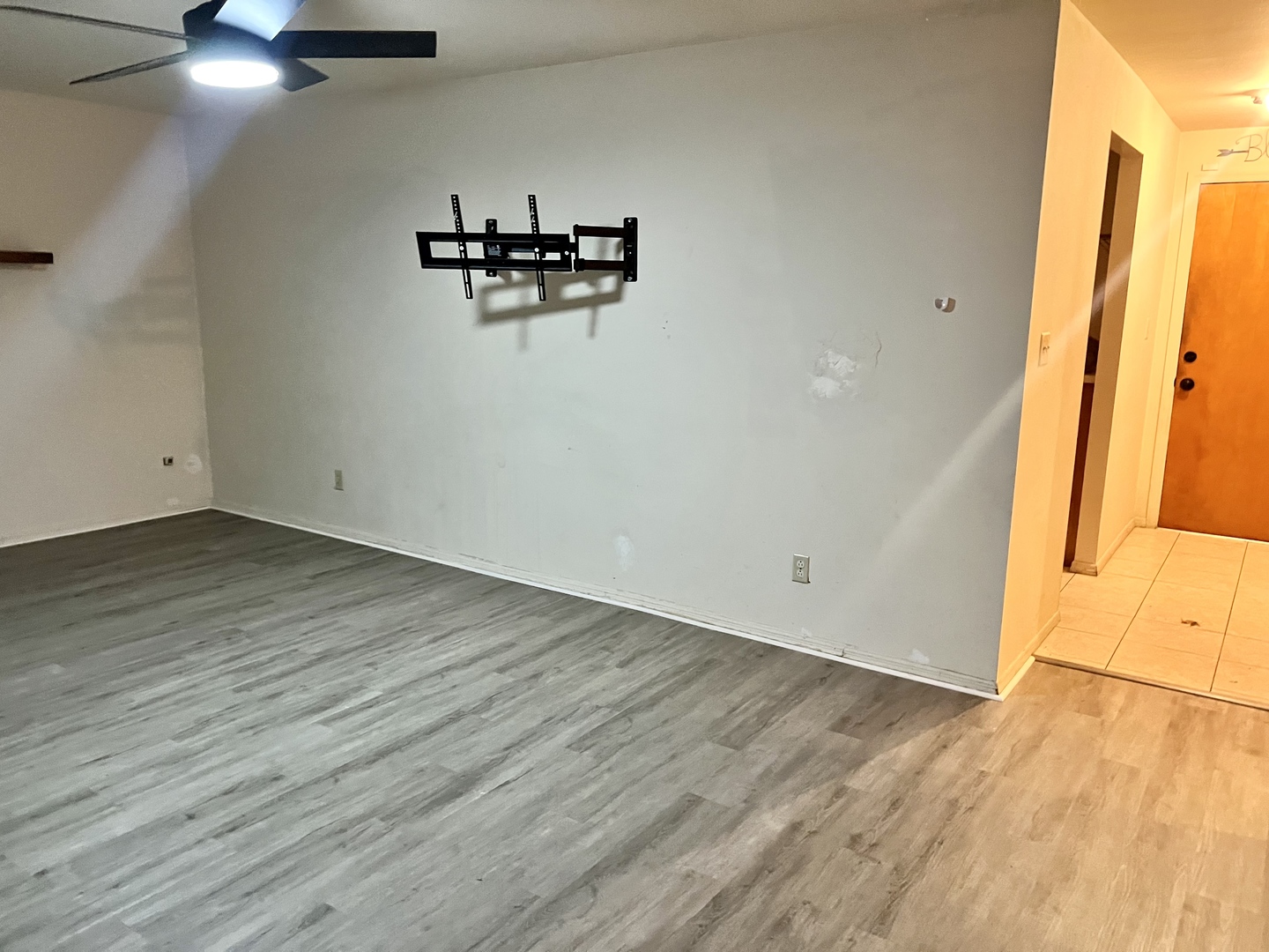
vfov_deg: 53.1
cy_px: 476
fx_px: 953
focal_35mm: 26
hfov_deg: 67.3
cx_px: 634
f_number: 1.5
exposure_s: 1/40
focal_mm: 5.7
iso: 500
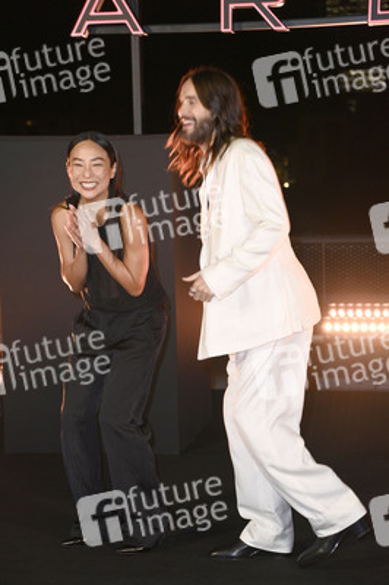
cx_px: 194
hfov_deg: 14.8
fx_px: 1494
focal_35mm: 92
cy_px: 292
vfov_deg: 22.2
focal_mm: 92
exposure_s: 1/80
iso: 1000
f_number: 5.6
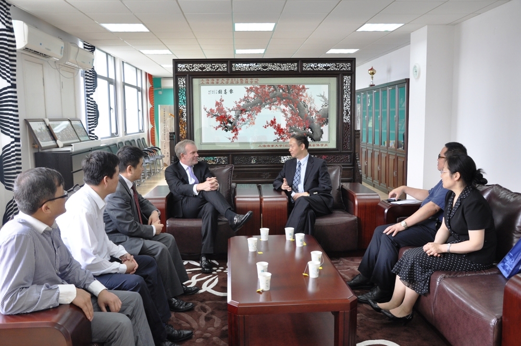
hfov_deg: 59.6
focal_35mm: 32
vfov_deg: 41.6
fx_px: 455
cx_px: 260
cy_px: 173
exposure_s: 1/40
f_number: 6.3
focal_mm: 21
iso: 400
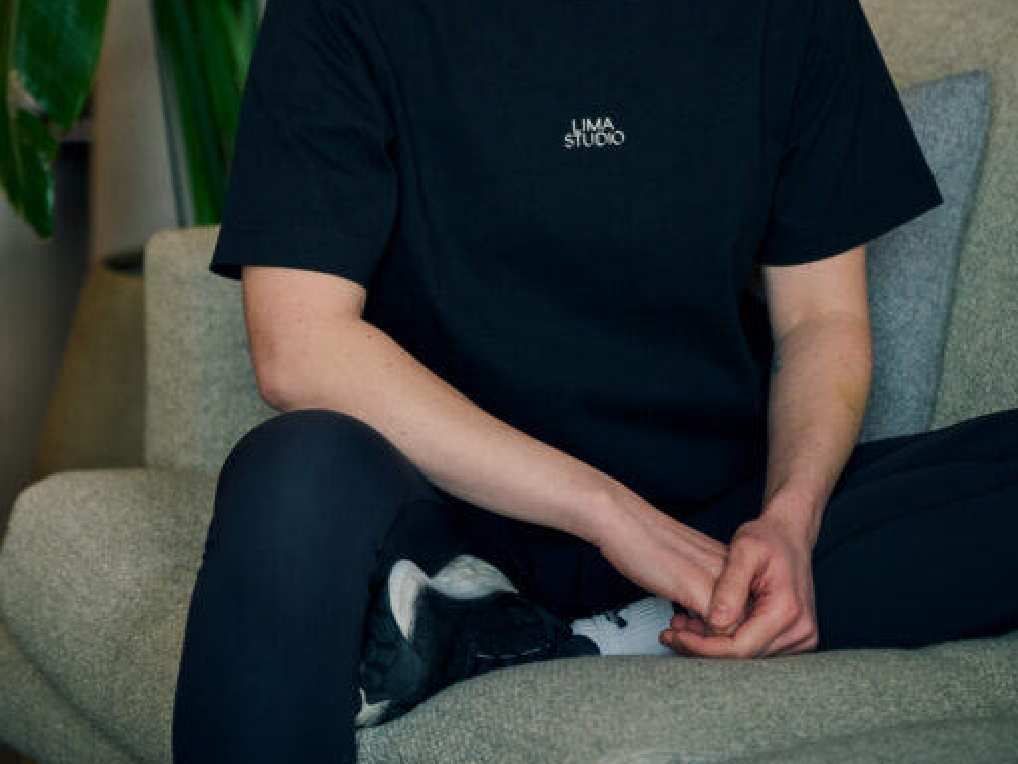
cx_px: 510
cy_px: 22
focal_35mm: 102
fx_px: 3001
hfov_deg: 19.3
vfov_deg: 14.3
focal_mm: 70
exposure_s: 1/125
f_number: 2.8
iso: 1600
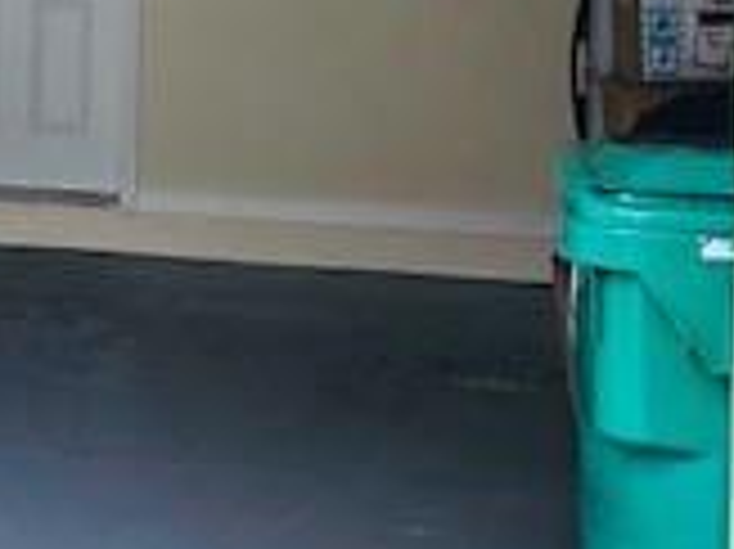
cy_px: -76
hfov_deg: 15.9
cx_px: -477
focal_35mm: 110
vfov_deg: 13.2
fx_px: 2331
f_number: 1.8
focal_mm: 4
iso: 20
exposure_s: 1/284
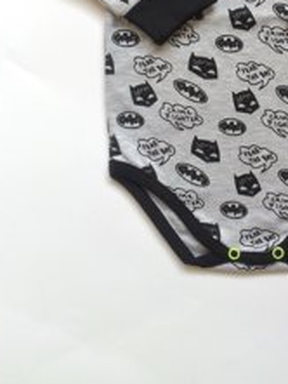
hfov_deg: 25.9
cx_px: 248
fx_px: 610
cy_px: 32
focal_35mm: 55
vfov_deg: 33.0
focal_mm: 4.15
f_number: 2.2
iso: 40
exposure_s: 1/100
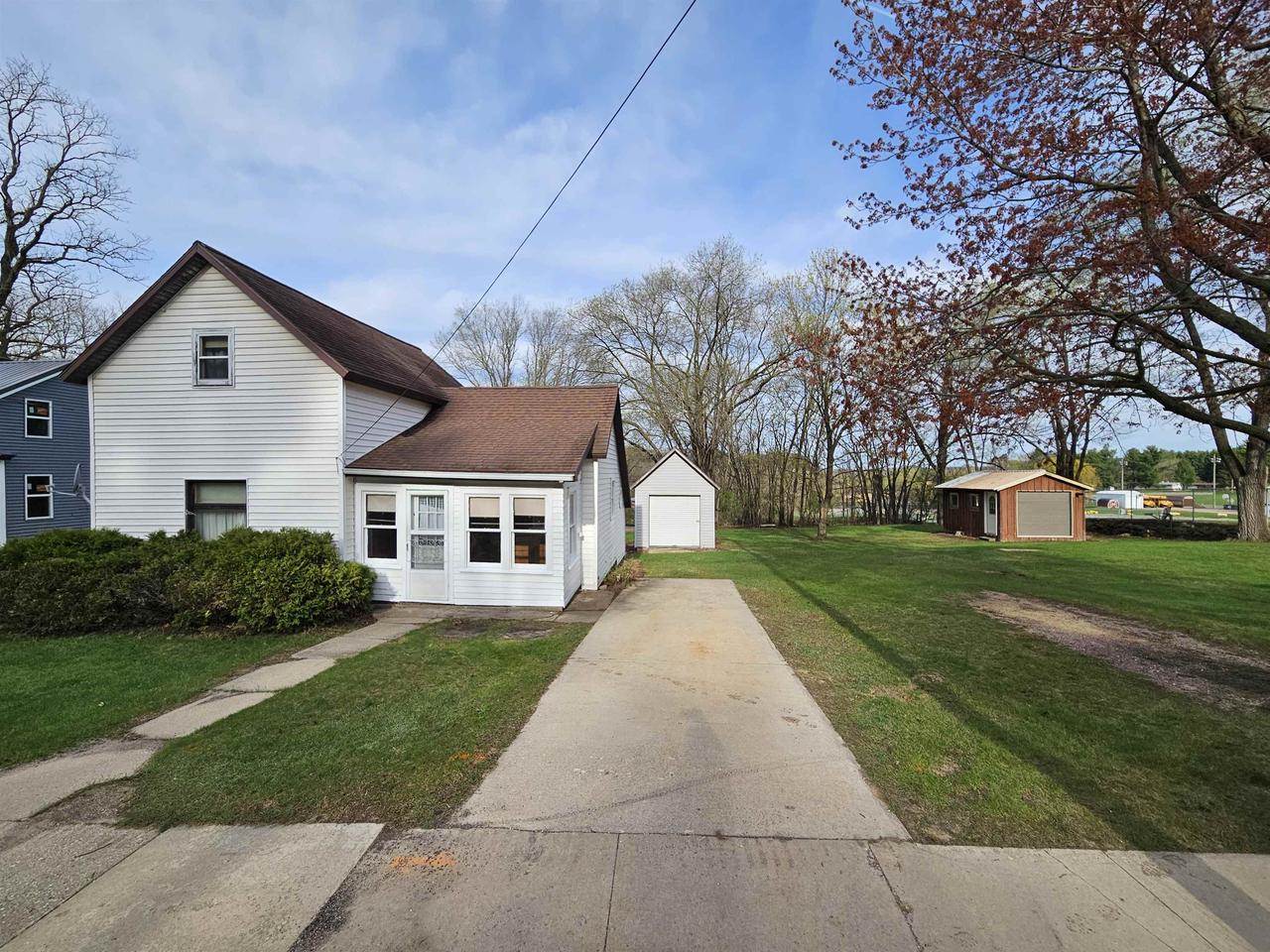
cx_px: 635
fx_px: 477
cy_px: 476
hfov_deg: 106.2
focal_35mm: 13
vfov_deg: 89.9
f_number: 2.2
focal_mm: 2.2
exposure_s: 1/1761
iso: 50
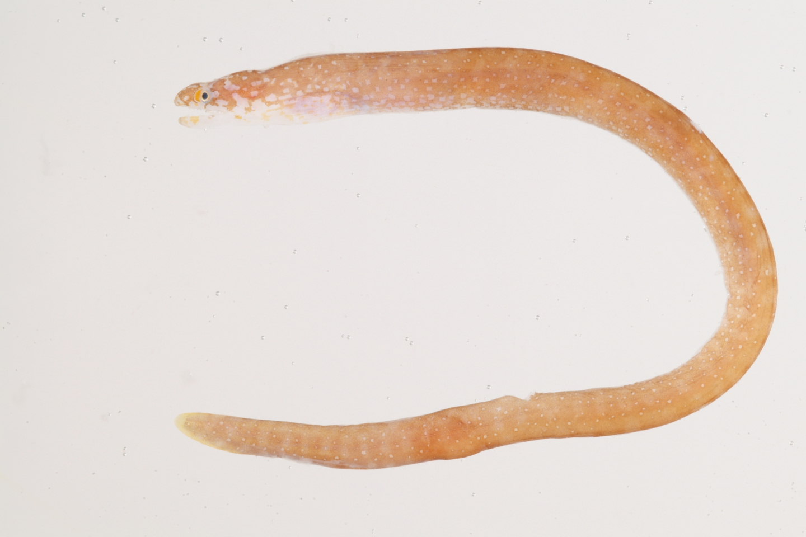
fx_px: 3537
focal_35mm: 158
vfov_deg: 8.7
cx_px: 403
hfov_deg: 13.0
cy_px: 268
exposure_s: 1/60
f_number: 27
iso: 100
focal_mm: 105
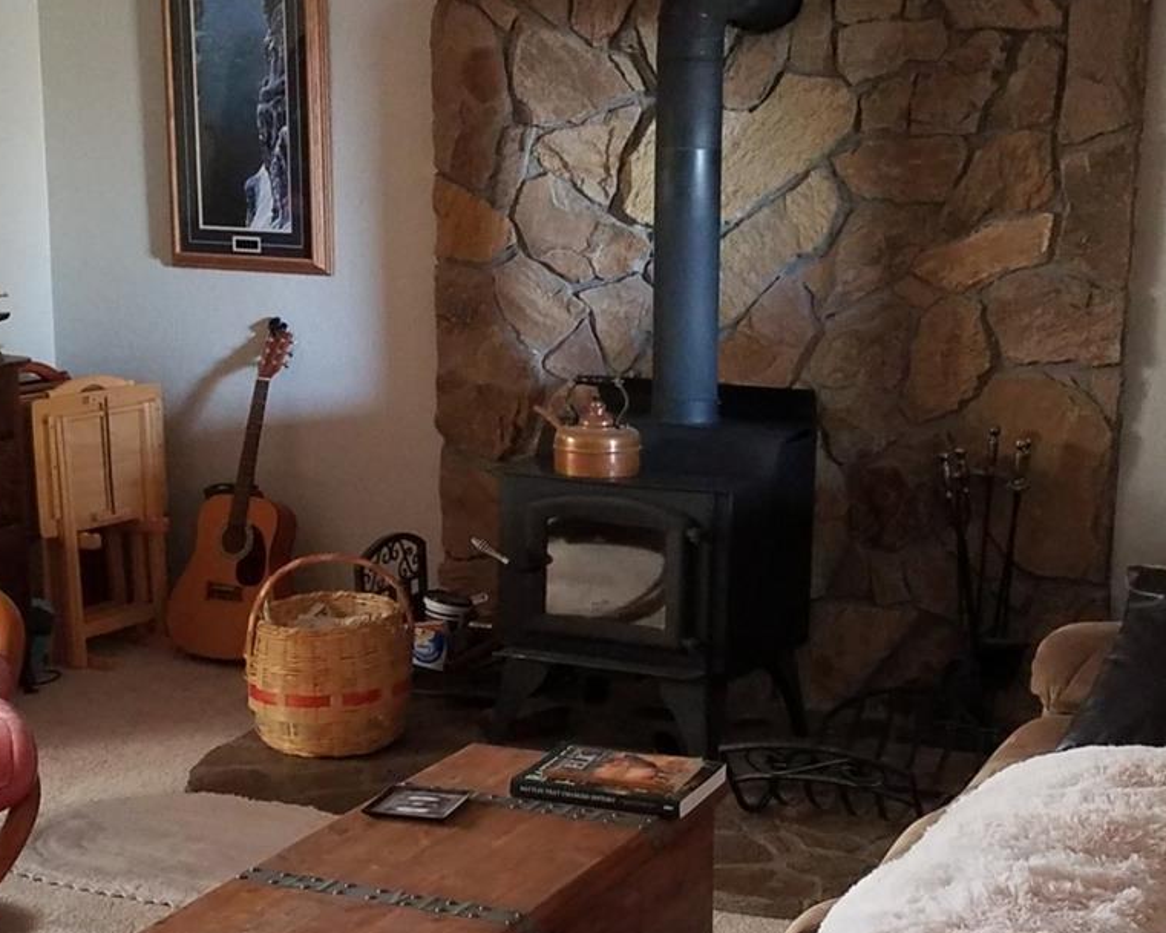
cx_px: 587
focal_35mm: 50
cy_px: 506
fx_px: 1726
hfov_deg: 37.3
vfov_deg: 30.2
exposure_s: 1/13
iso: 200
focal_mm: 4.2
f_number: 1.7
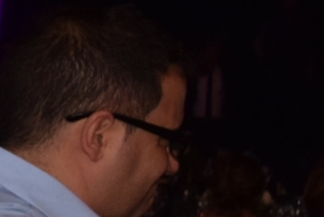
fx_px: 1891
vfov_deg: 6.5
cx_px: -689
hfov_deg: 8.2
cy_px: 96
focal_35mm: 210
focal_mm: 22
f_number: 7.1
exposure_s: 1/60
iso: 1000
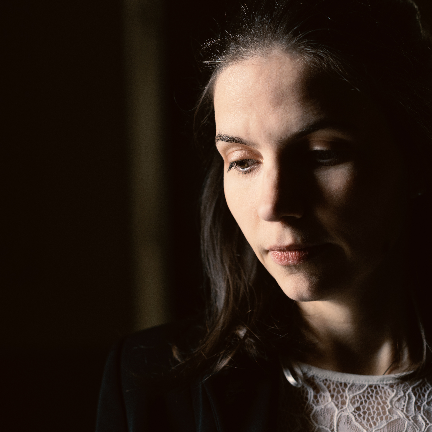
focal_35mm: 109
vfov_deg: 16.0
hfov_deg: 15.9
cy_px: 215
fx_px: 1539
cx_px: 324
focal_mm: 85
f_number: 3.2
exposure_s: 1/250
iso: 800
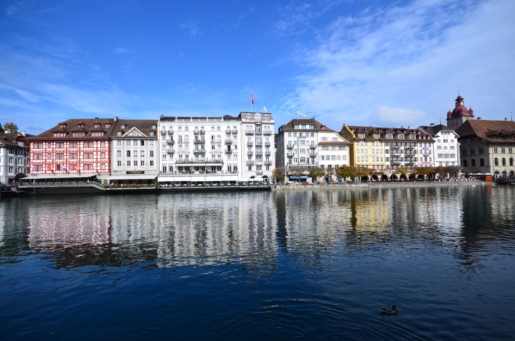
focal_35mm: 16
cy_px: 170
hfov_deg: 95.1
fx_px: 236
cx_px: 258
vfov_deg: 71.8
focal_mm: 11
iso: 100
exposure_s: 1/250
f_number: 8
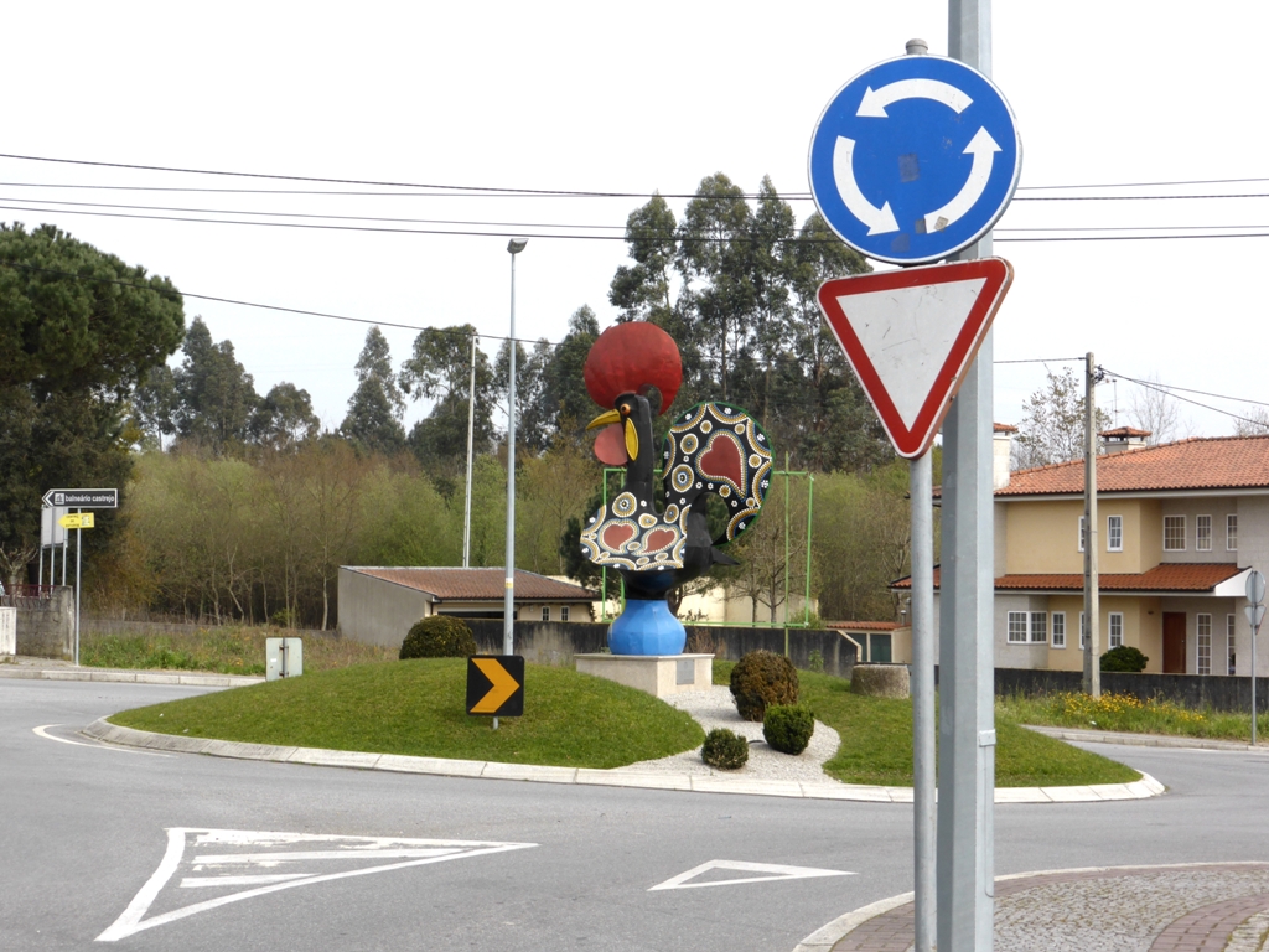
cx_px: 634
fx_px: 2273
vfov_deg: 23.7
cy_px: 476
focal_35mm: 62
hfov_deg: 31.2
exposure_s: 1/500
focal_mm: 11
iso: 100
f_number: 4.8
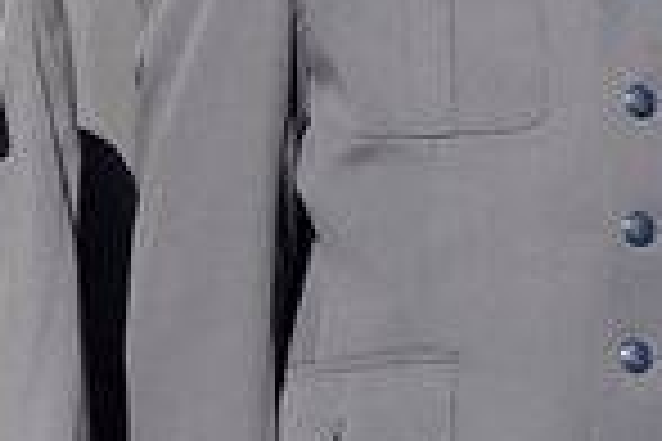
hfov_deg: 4.8
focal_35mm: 416
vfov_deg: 3.3
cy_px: -65
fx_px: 7649
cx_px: -1085
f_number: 11
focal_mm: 48
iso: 400
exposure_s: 1/500
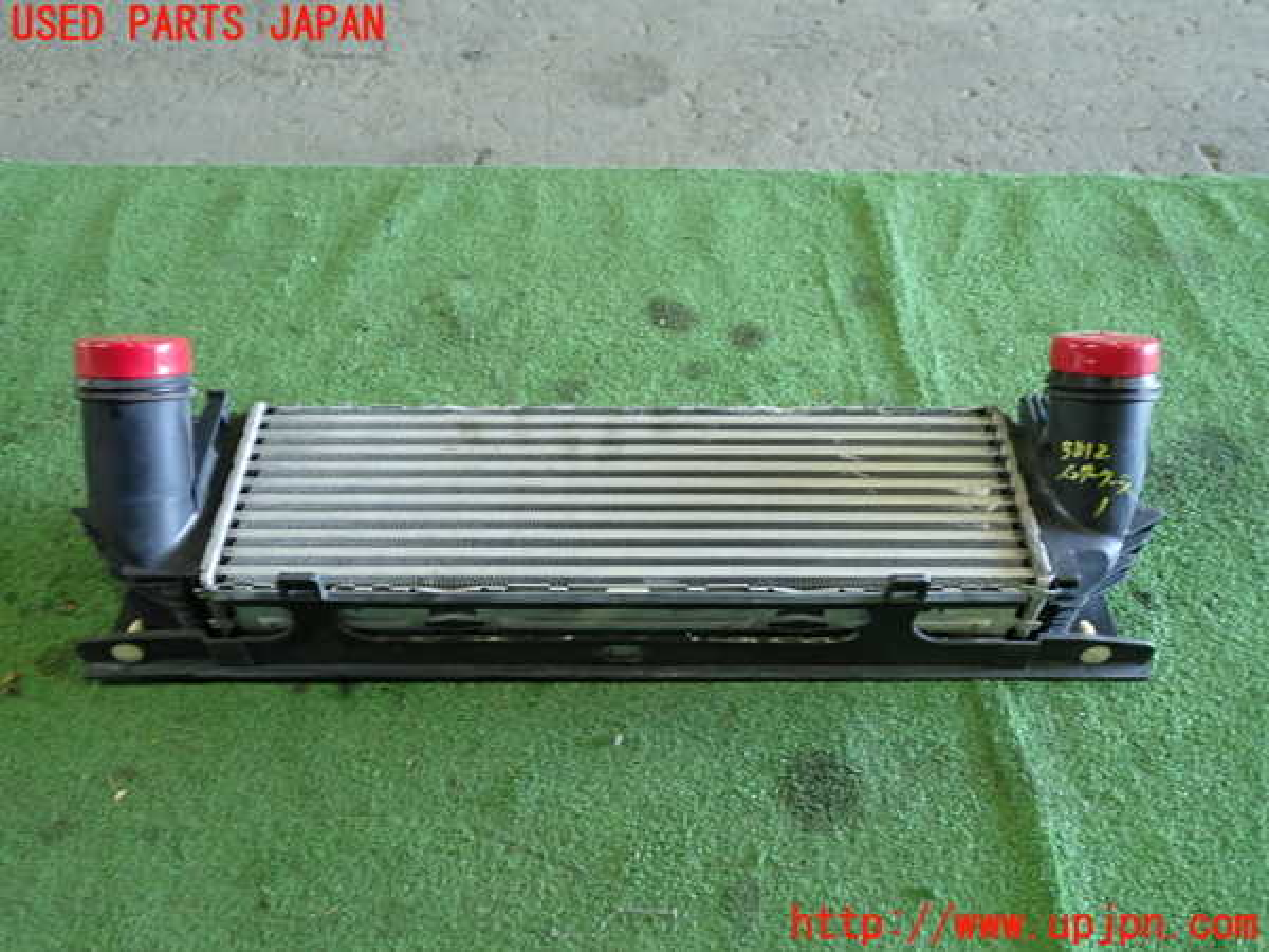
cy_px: 476
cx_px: 634
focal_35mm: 30
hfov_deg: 60.0
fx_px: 1100
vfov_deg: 46.8
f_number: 2.3
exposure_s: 1/30
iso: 400
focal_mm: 5.4
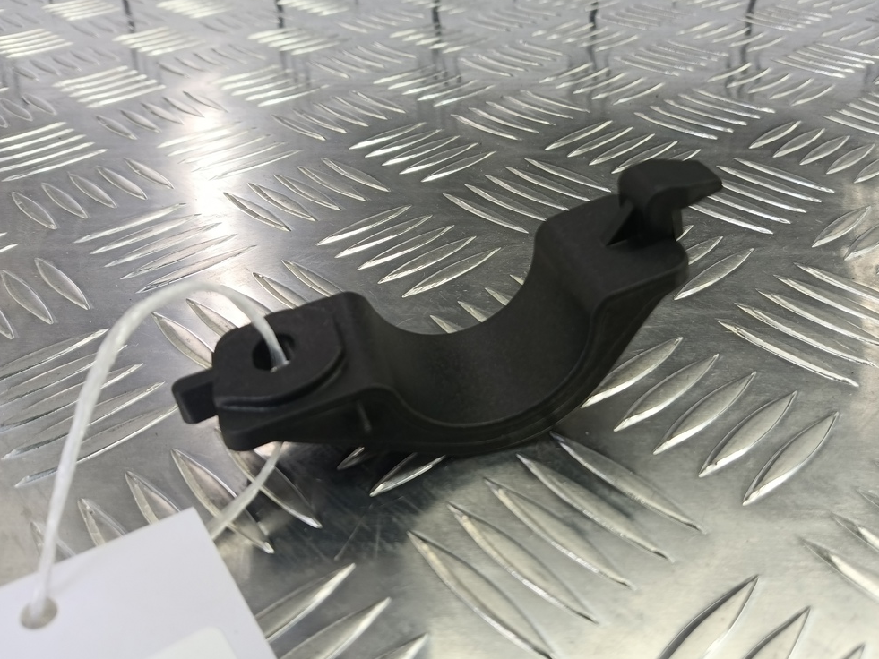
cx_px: 456
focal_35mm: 24
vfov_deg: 56.8
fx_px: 610
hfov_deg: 71.6
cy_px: 325
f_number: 1.6
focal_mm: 4.11
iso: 135
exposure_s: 1/50
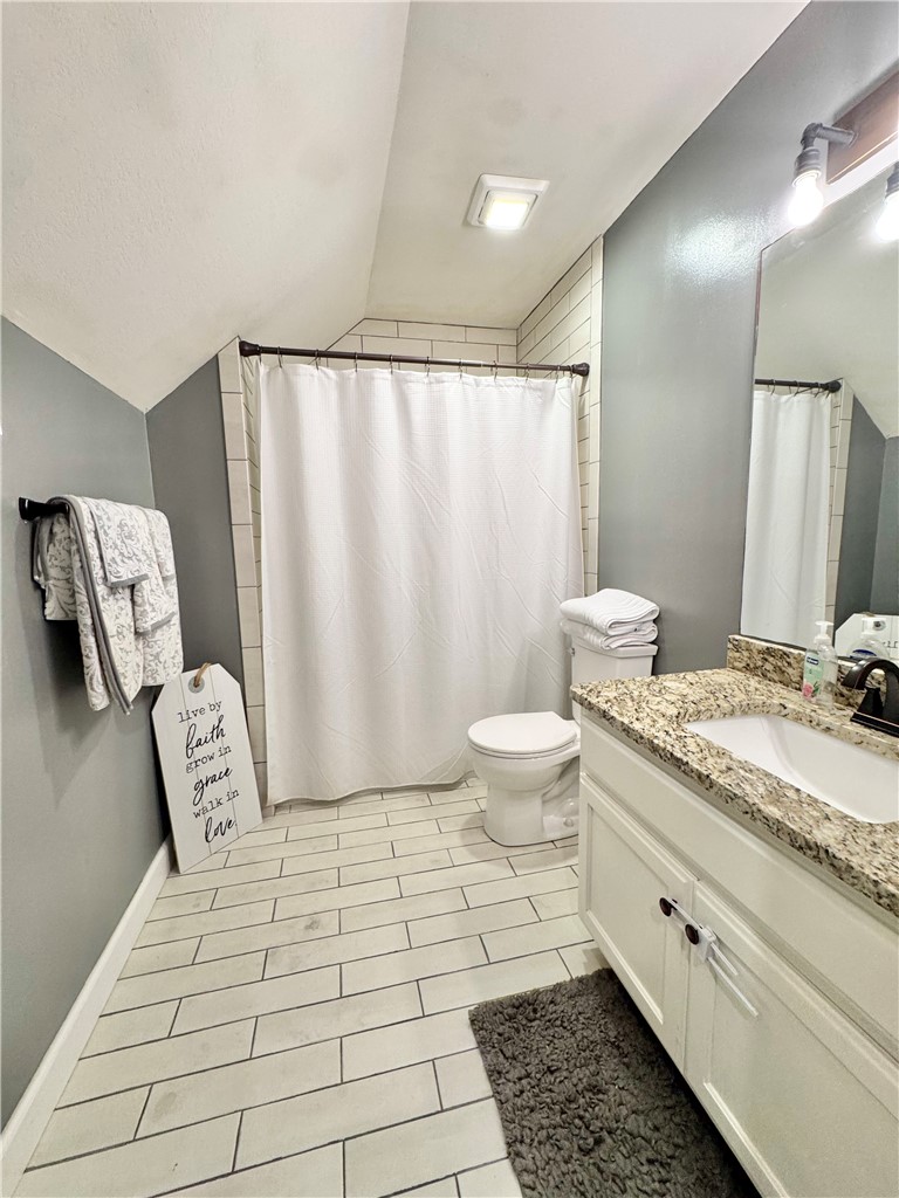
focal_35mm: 14
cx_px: 450
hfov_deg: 85.7
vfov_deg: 102.1
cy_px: 599
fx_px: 485
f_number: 2.2
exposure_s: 1/120
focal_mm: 2.22
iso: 200
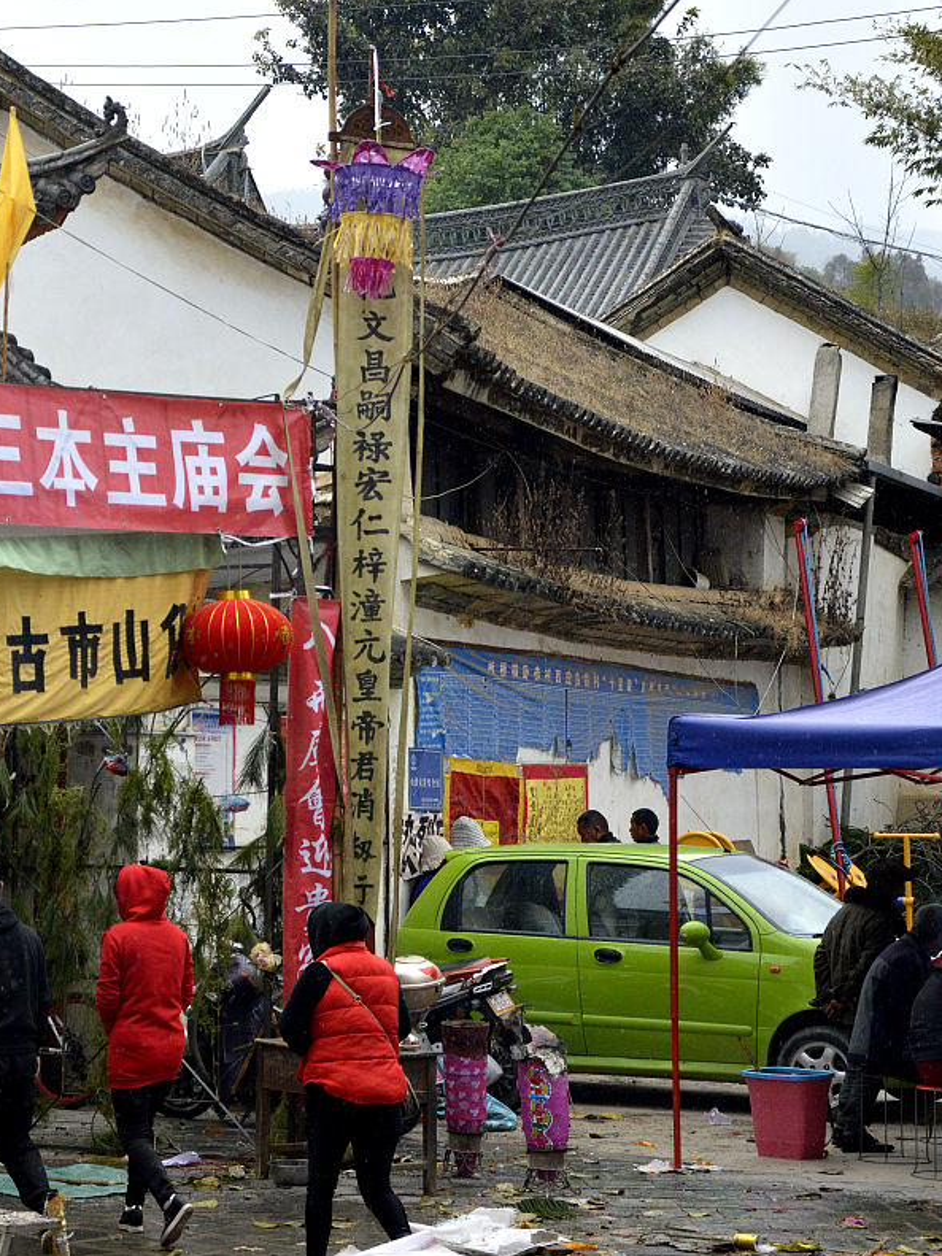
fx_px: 3811
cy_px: 627
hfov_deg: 14.0
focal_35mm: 105
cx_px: 129
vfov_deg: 18.7
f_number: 4.8
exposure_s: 1/800
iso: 800
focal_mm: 48
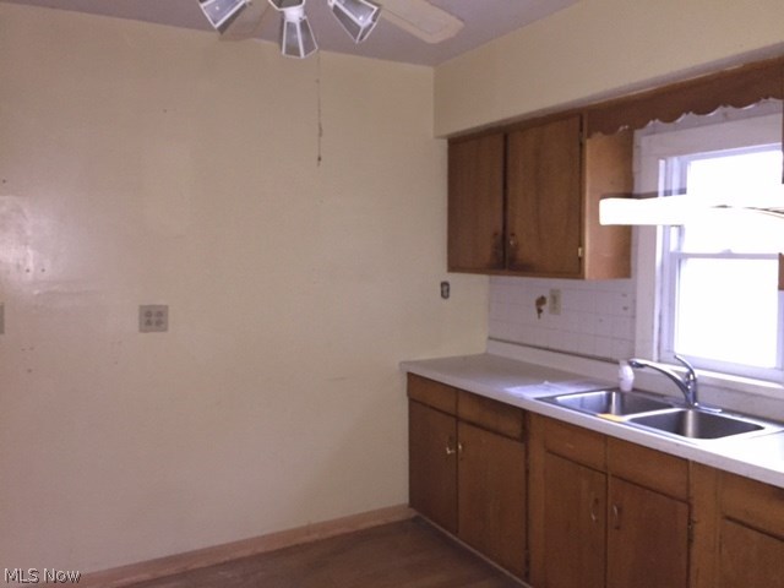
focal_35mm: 29
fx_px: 657
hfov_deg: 61.7
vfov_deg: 48.2
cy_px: 294
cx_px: 392
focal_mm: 4.15
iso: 320
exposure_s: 1/16
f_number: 2.2
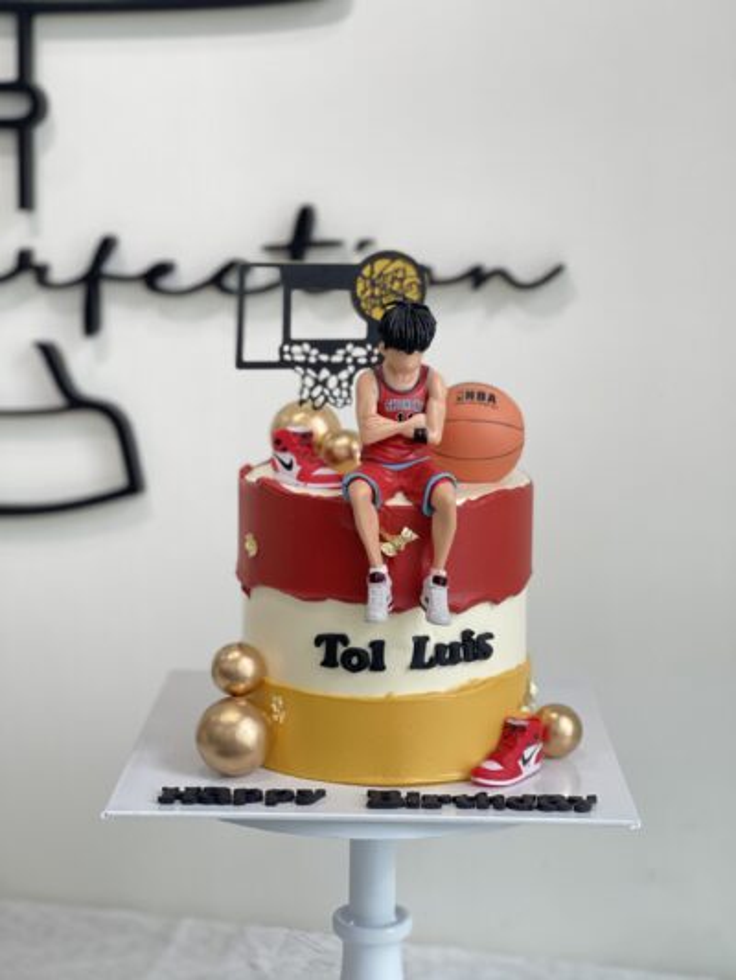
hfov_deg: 22.9
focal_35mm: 64
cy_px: 490
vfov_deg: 30.3
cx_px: 368
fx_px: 1814
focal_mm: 7.5
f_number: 2.2
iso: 160
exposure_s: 1/100
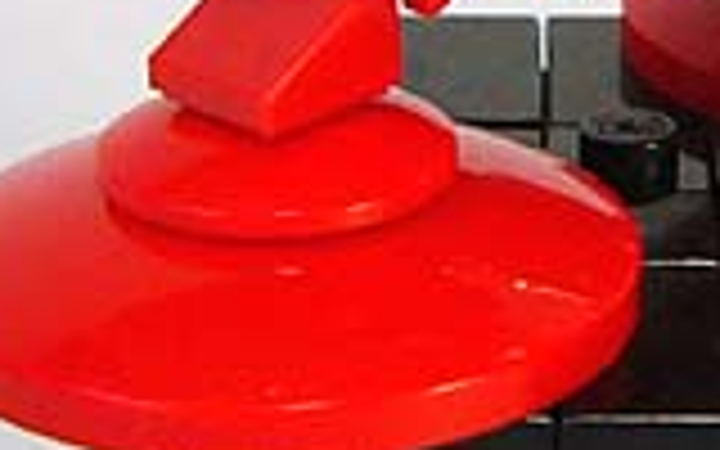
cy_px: 148
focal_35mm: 148
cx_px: 670
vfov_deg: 8.9
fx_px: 2904
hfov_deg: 14.0
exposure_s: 1/15
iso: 200
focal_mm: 5.8
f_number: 2.8
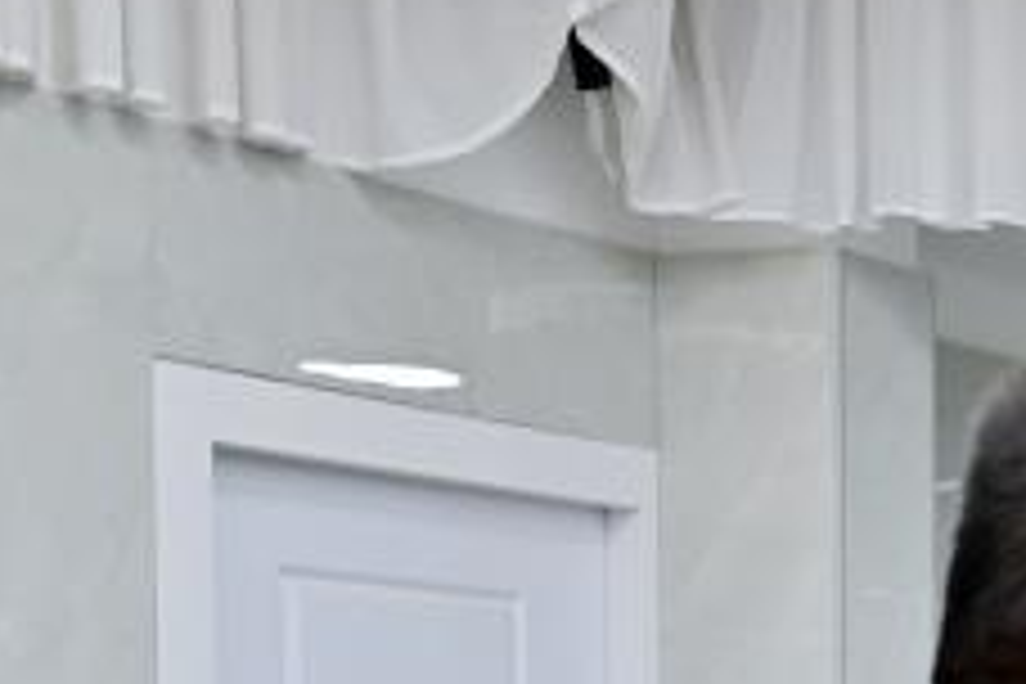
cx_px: 1755
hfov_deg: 16.4
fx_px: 3078
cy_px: 1114
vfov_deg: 11.9
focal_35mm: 108
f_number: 4
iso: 500
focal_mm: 24
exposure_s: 1/250
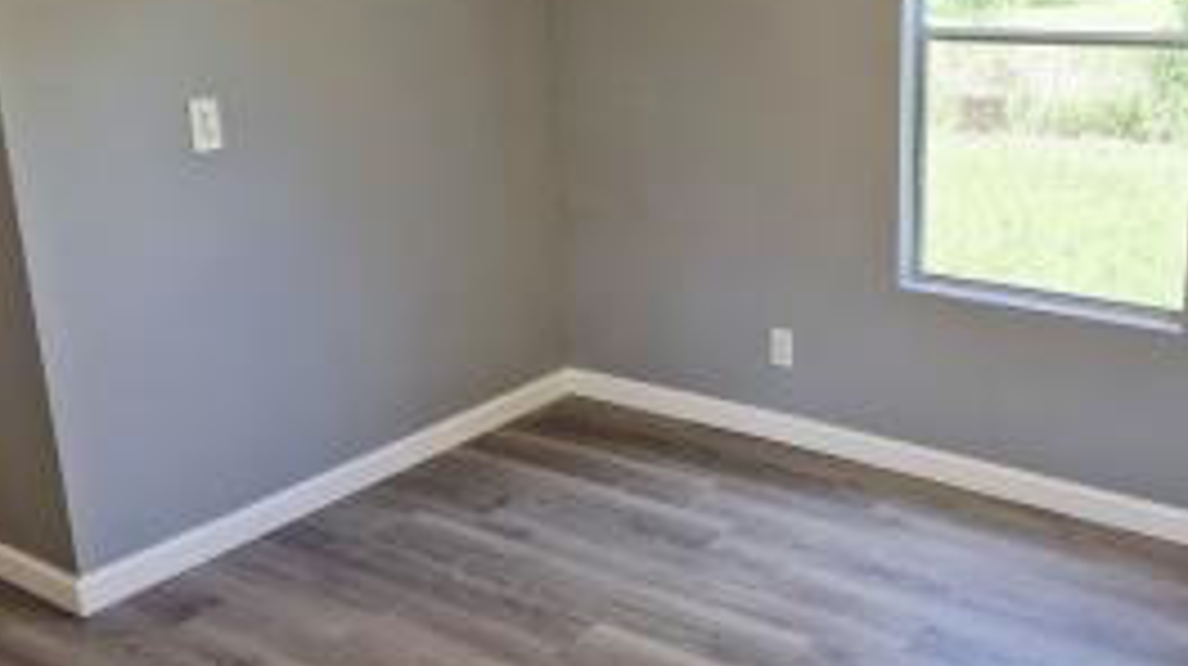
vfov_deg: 31.0
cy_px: 248
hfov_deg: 52.2
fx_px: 1196
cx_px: 756
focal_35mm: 38
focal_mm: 5.4
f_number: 1.8
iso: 25
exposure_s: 1/132
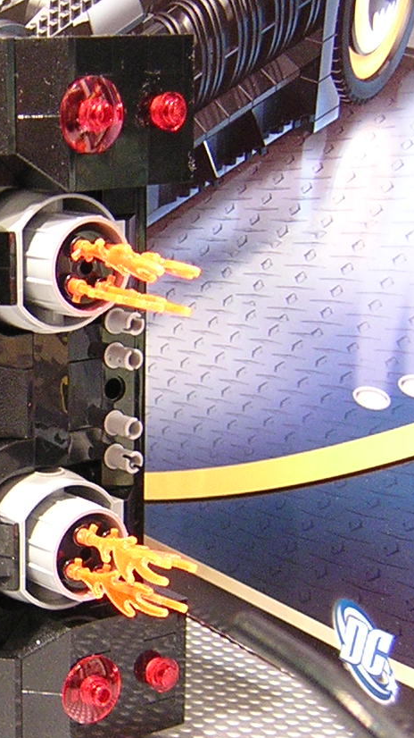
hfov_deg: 15.1
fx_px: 1485
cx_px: -133
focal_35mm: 76
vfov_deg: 27.9
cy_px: 378
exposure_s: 1/3.1
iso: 400
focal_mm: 4.7
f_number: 2.6
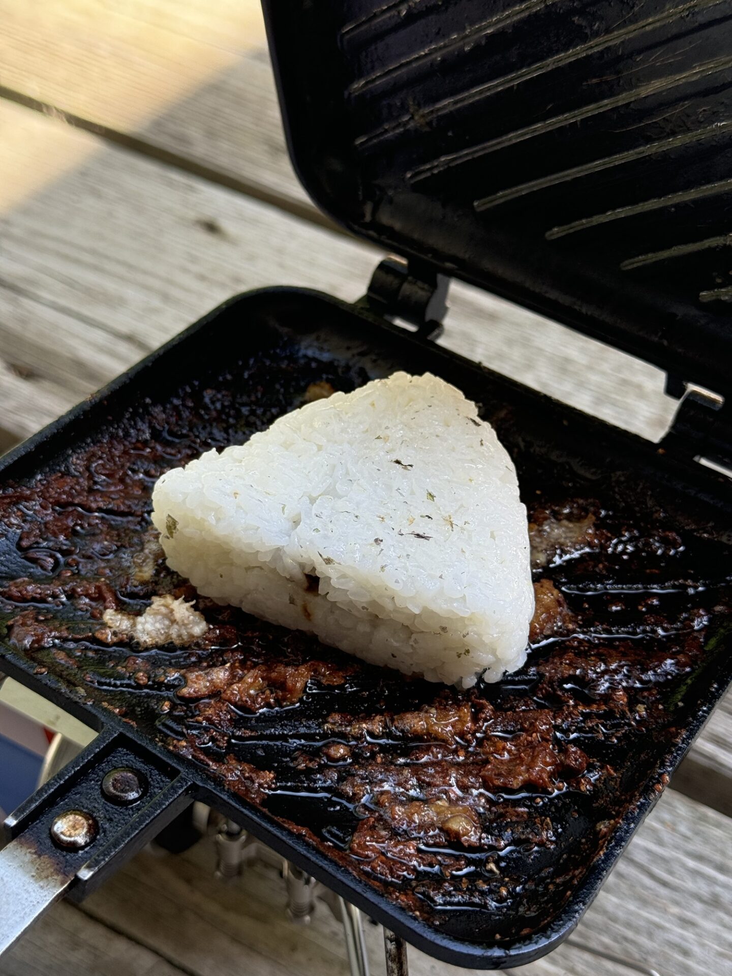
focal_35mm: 48
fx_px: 1353
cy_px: 488
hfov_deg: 30.3
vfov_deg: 39.7
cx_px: 366
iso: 64
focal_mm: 6.76
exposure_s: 1/514
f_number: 1.78
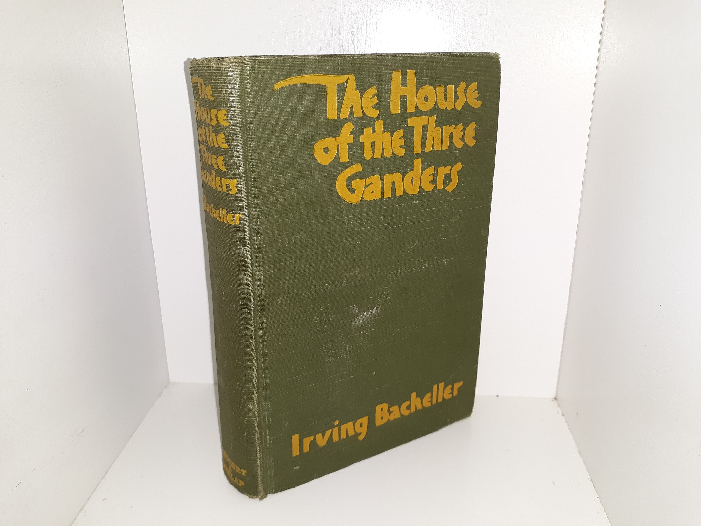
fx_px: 567
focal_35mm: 28
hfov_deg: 63.4
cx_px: 350
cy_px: 263
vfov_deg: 49.7
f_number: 1.7
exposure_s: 1/120
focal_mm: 3.7
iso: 50
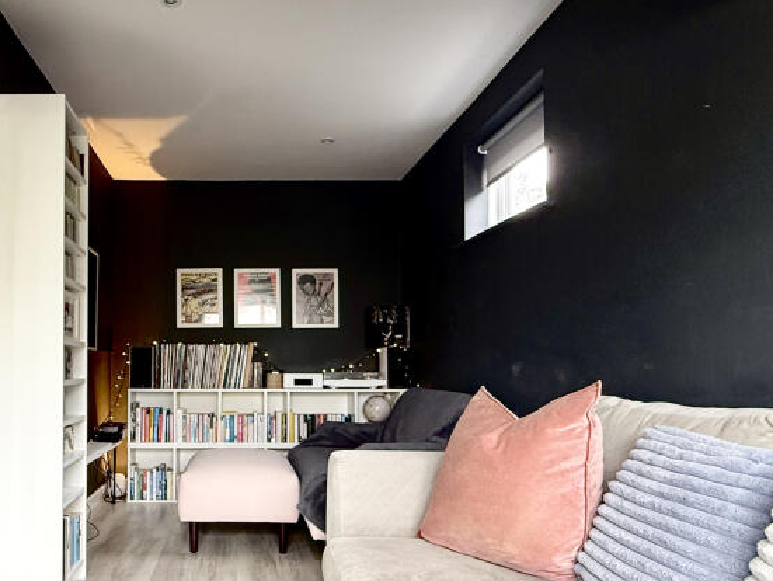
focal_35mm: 26
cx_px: 234
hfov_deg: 64.8
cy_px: 347
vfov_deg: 52.8
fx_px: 581
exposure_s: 1/99
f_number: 2.2
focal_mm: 2.22
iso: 250
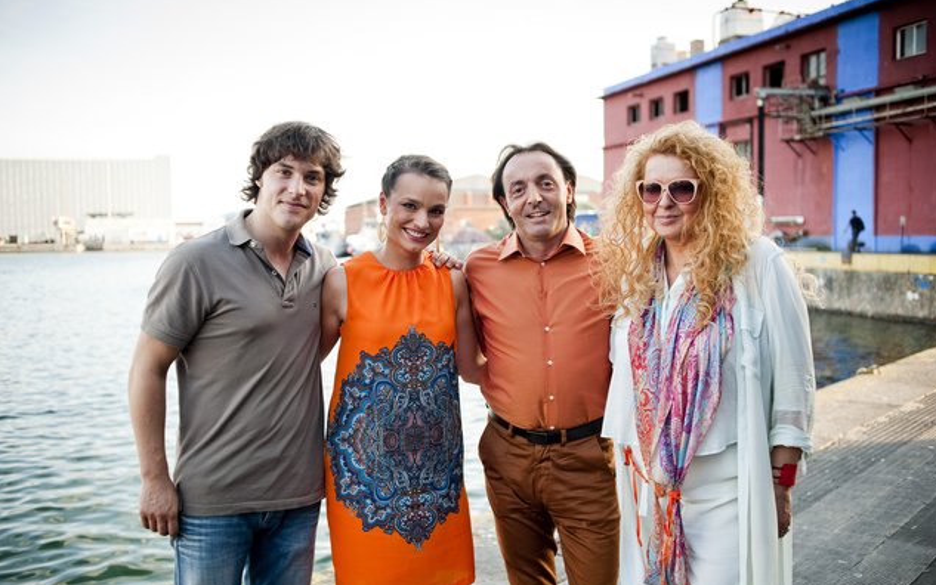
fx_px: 919
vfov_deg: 35.4
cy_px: 305
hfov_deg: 54.0
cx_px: 472
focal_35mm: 36
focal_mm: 35
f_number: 4
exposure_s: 1/320
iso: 200
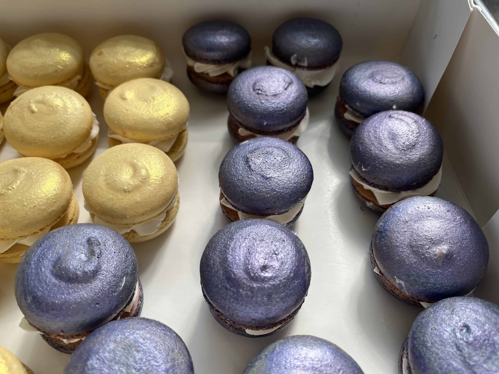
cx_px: 250
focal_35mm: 26
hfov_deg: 67.3
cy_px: 187
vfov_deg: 53.1
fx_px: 375
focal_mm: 5.1
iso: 50
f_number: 1.6
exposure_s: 1/1140
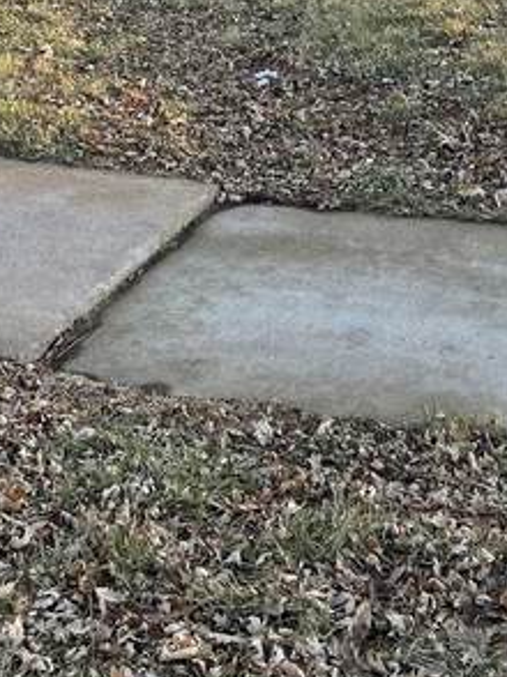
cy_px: -286
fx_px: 1662
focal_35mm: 85
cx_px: 240
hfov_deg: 17.3
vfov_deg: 20.3
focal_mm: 4.2
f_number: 1.6
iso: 32
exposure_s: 1/381
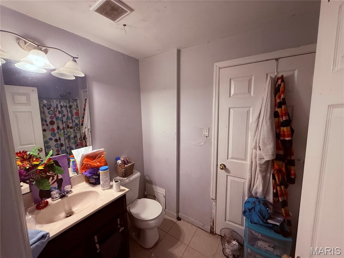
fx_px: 139
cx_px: 172
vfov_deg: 85.7
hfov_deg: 102.1
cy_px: 129
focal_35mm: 14
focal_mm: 2.22
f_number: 2.2
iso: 250
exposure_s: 1/60
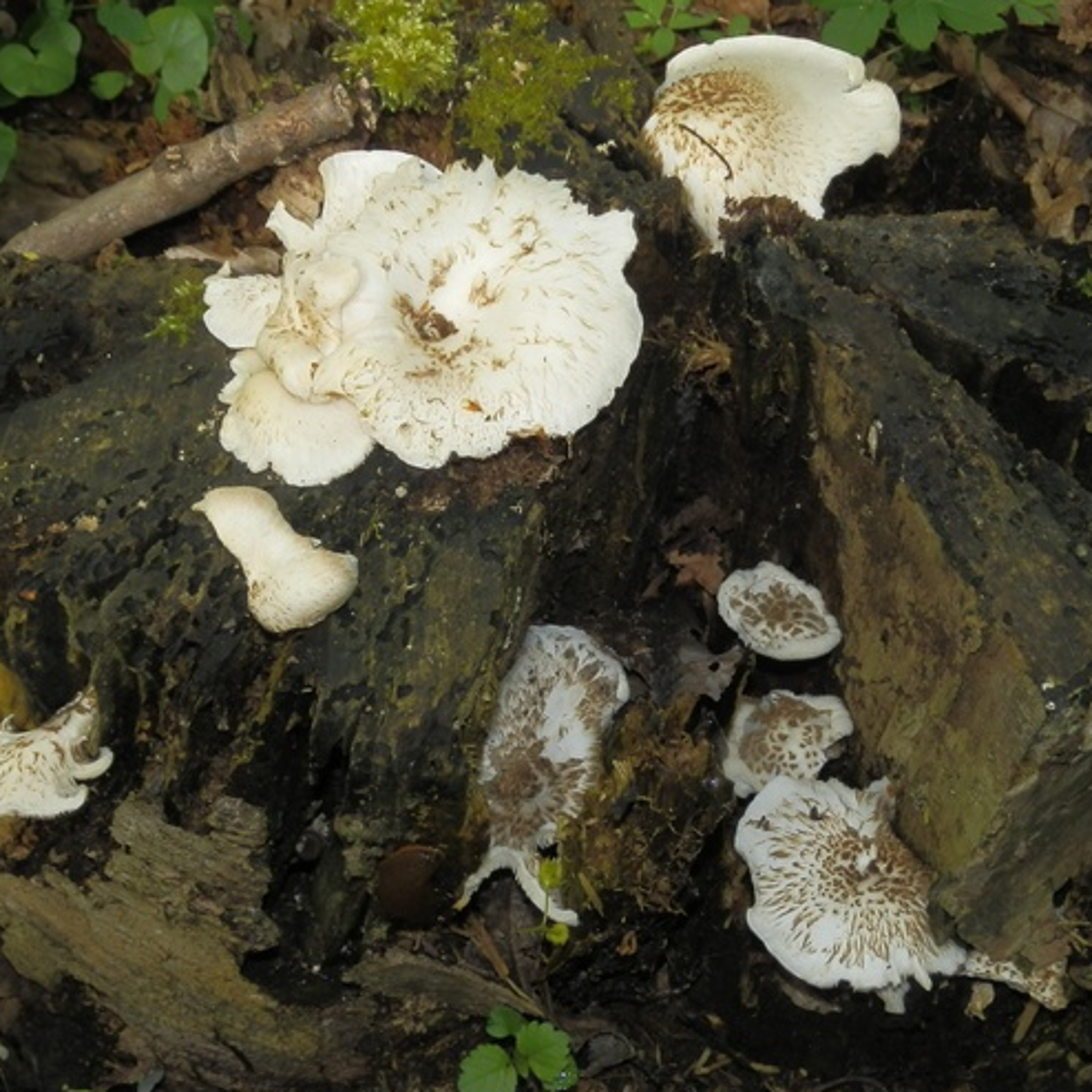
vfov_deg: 32.2
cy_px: 601
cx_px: 610
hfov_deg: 32.2
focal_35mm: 53
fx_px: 1892
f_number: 3.9
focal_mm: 6.7
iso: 80
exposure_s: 1/320
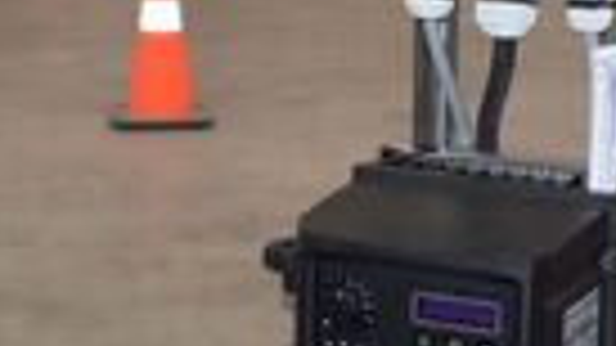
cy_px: 175
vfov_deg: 9.8
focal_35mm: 124
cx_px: 508
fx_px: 2025
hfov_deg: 17.1
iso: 800
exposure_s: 1/80
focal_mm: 18
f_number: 4.5
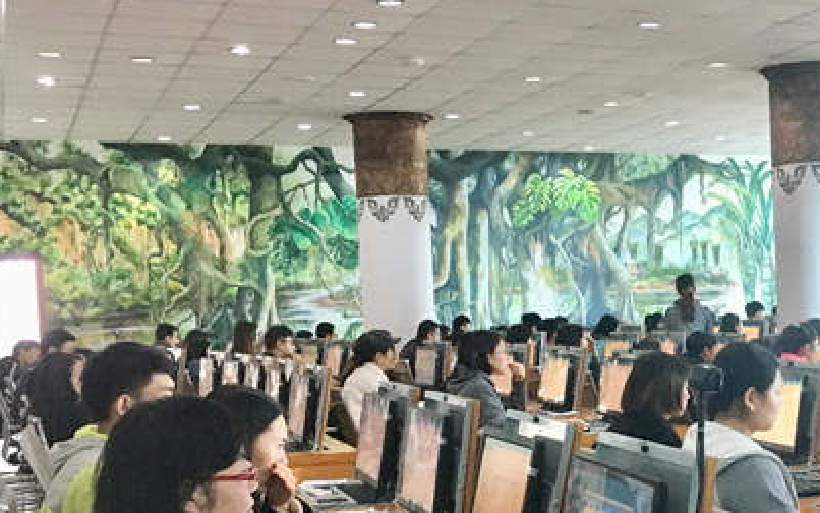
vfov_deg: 21.1
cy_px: 377
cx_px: 751
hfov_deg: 31.7
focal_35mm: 61
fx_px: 1363
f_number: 2.2
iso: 200
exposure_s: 1/25
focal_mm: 4.15
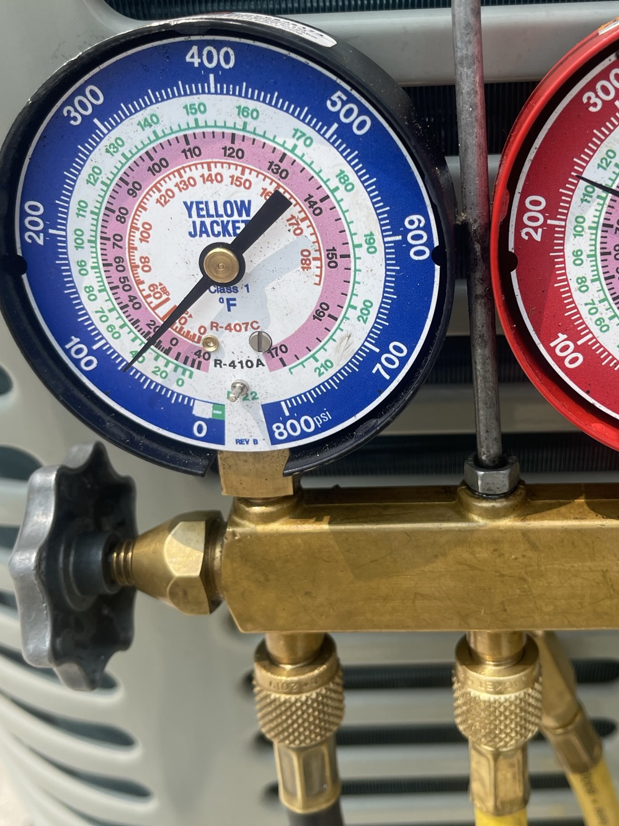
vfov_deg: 46.5
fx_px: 954
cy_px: 327
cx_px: 421
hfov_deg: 35.5
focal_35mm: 40
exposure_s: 1/2083
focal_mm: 5.1
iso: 32
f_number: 1.6
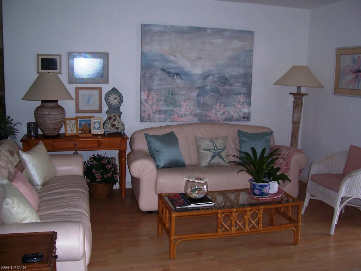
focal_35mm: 34
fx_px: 355
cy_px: 136
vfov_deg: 41.8
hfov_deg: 54.0
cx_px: 180
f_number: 2.7
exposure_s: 1/60
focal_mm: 5.6
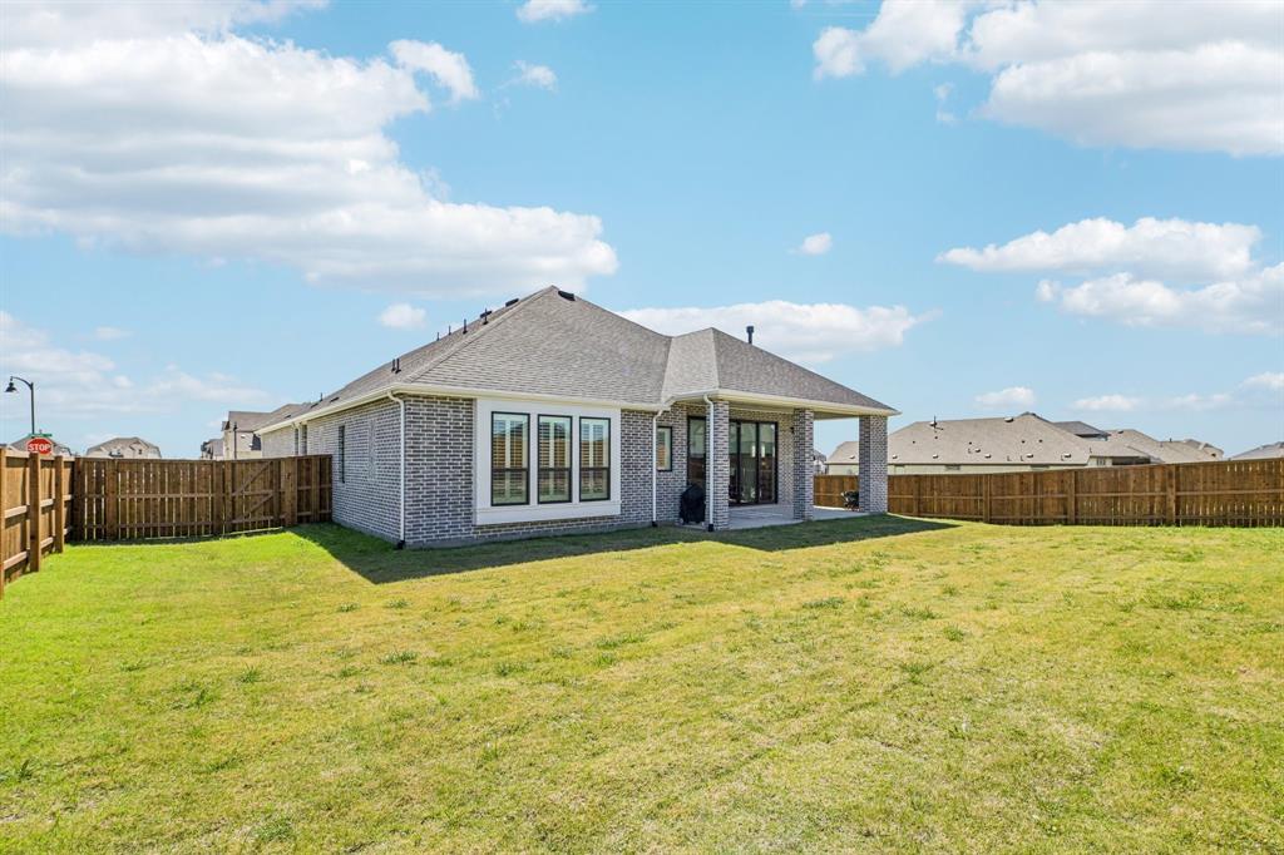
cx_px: 642
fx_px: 570
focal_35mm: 16
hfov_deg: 96.8
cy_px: 428
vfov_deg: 73.7
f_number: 8
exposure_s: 1/1250
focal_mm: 16
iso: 400
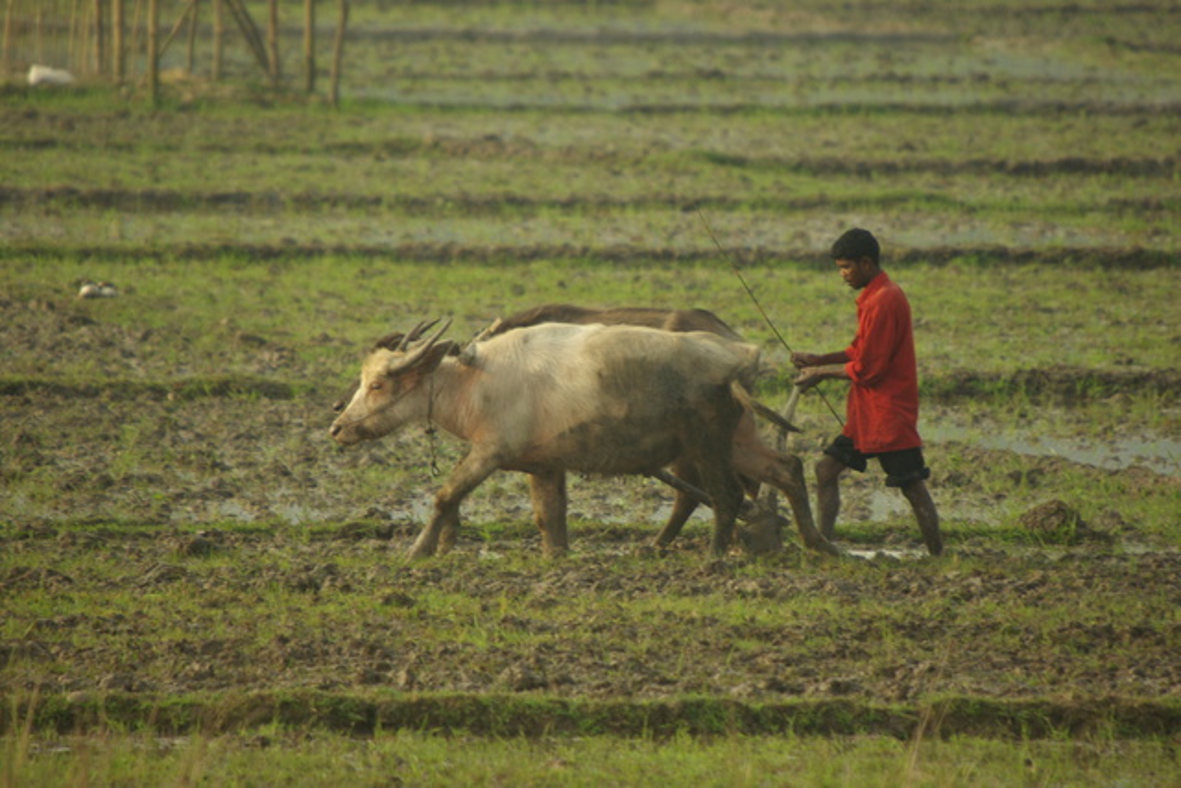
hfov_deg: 2.7
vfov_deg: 1.8
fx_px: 24608
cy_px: 394
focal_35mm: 750
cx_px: 590
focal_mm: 500
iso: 200
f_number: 6.7
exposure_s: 1/180
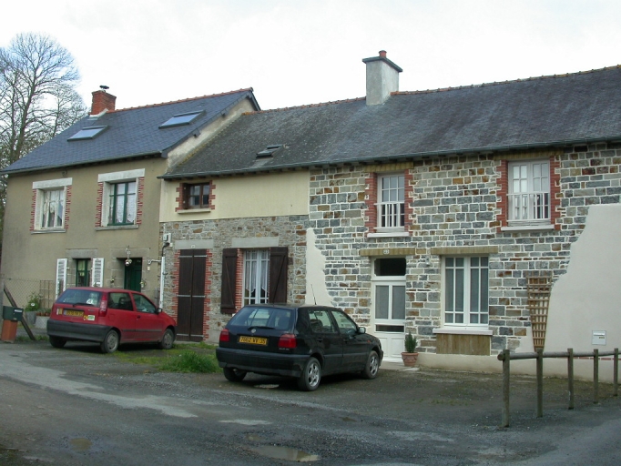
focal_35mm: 38
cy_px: 233
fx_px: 682
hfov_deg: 49.0
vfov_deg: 37.7
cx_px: 310
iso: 100
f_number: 5.3
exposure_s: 1/197
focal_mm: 7.85
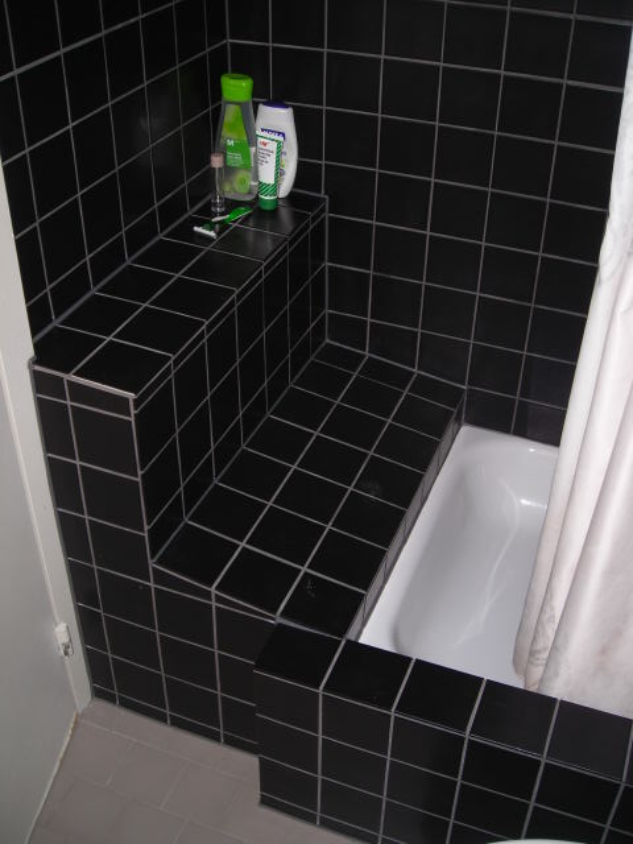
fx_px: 927
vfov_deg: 49.0
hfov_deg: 37.7
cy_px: 422
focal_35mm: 38
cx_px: 316
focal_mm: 6.3
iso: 50
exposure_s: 1/60.1
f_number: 3.2
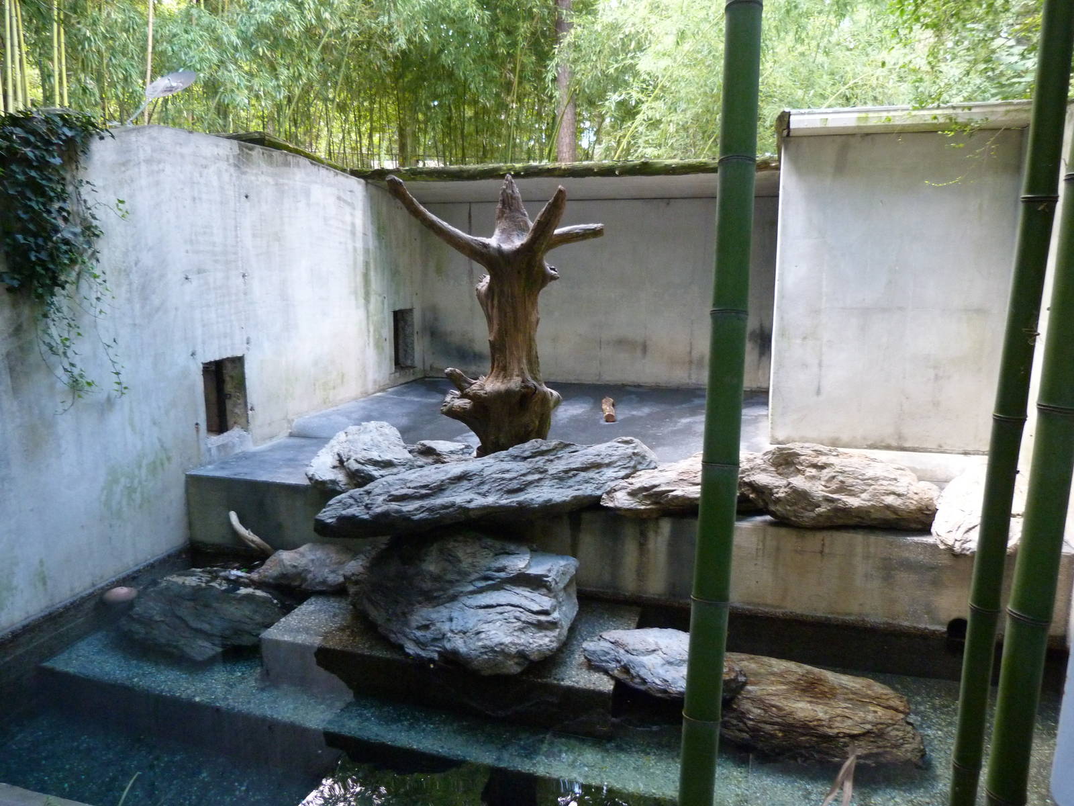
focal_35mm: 25
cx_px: 537
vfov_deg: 54.9
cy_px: 403
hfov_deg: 69.4
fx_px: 776
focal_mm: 4.5
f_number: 2.8
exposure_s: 1/40
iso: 400
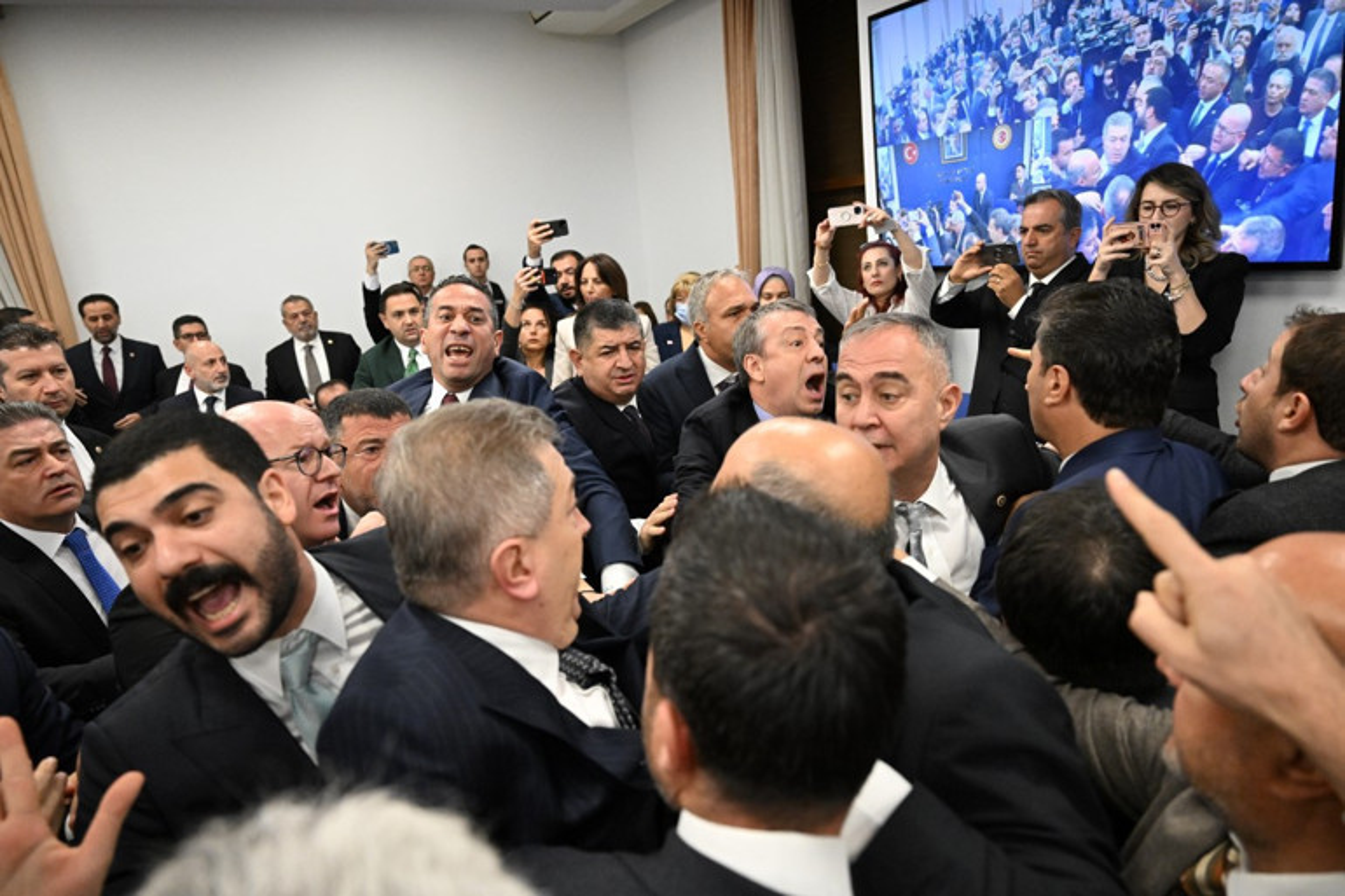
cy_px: 448
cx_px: 672
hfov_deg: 73.8
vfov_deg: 53.1
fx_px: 896
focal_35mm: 24
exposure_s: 1/800
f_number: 3.5
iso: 6400
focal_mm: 24
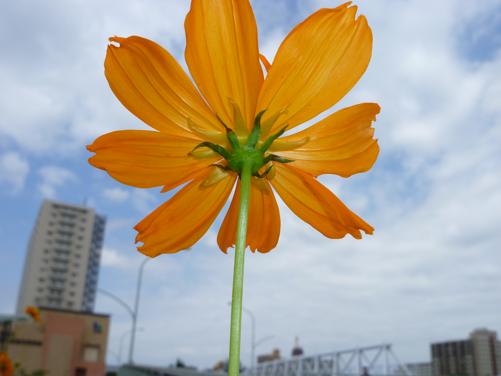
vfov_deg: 39.7
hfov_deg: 51.4
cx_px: 250
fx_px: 521
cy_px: 188
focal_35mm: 36
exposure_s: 1/500
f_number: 5.6
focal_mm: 6.3
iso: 100
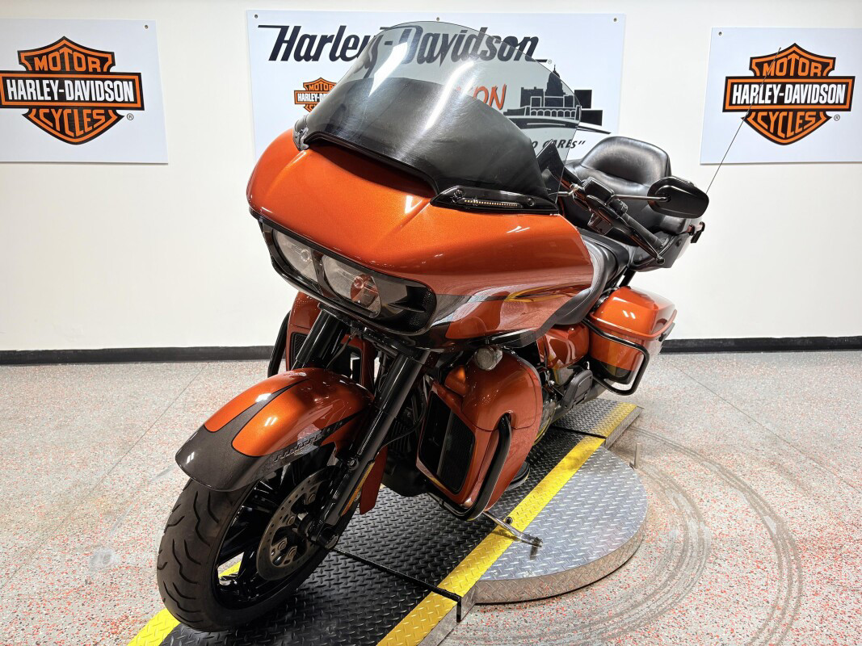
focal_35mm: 26
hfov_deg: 67.3
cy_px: 323
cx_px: 431
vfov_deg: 53.1
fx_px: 647
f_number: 1.6
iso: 64
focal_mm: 5.96
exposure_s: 1/120
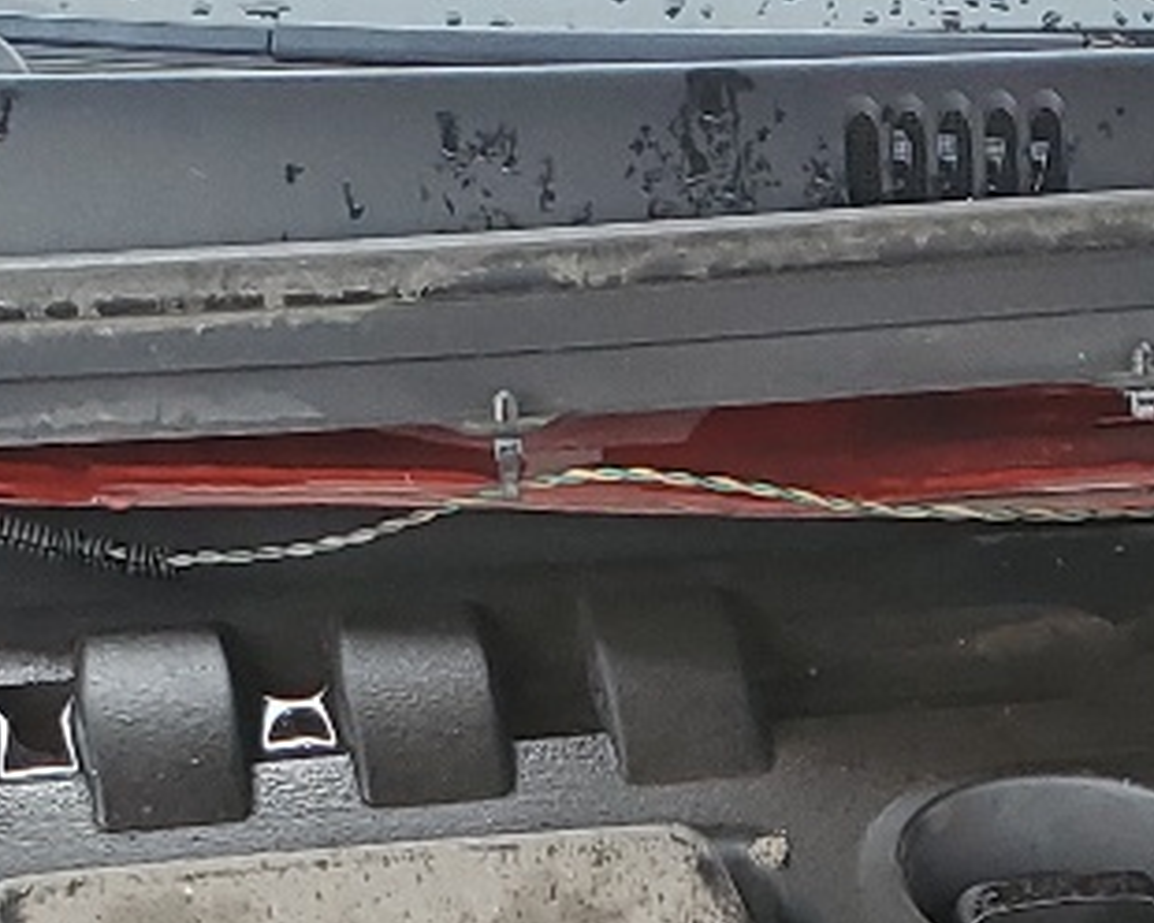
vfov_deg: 10.8
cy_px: 1801
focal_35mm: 131
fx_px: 4474
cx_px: 722
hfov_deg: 14.7
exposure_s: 1/120
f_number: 1.5
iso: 57
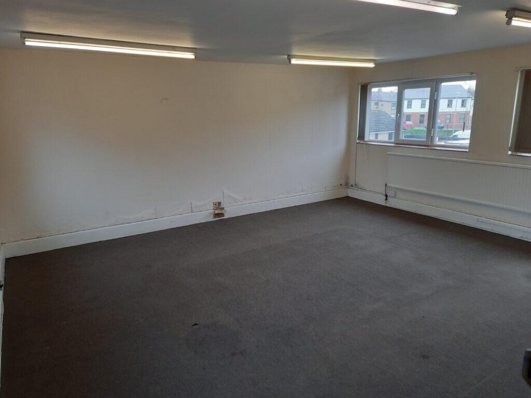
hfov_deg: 71.6
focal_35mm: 24
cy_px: 199
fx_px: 368
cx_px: 266
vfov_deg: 56.8
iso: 160
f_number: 1.8
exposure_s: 1/50
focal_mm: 5.23
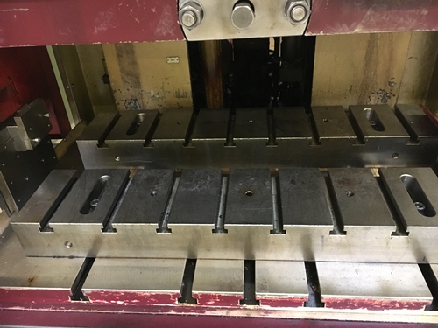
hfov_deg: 61.7
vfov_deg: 48.2
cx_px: 219
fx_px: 367
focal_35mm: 29
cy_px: 164
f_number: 2.2
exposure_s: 1/17
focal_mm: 4.15
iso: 320
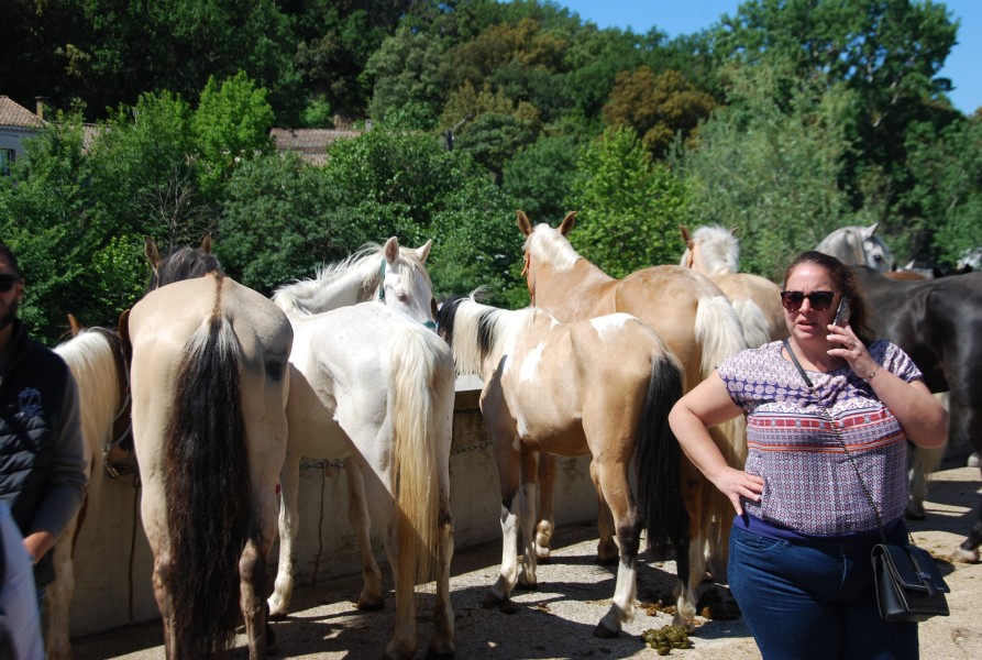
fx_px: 1640
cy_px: 330
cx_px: 491
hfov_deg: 33.3
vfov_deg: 22.7
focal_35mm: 60
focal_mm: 40
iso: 100
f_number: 8
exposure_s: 1/250
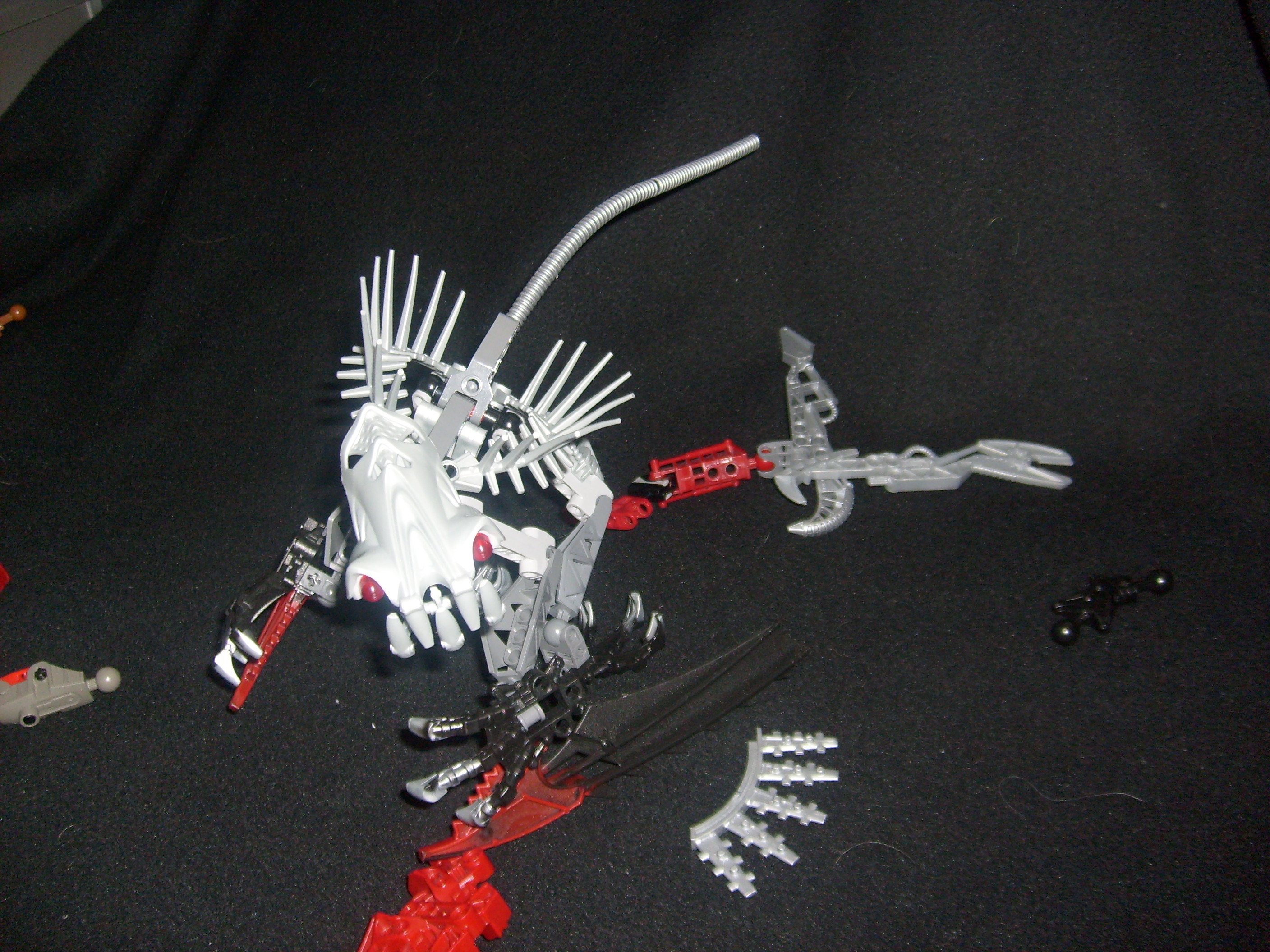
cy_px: 476
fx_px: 1284
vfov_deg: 40.7
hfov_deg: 52.6
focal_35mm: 35
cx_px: 635
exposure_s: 1/45
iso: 100
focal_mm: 5.8
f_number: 2.8
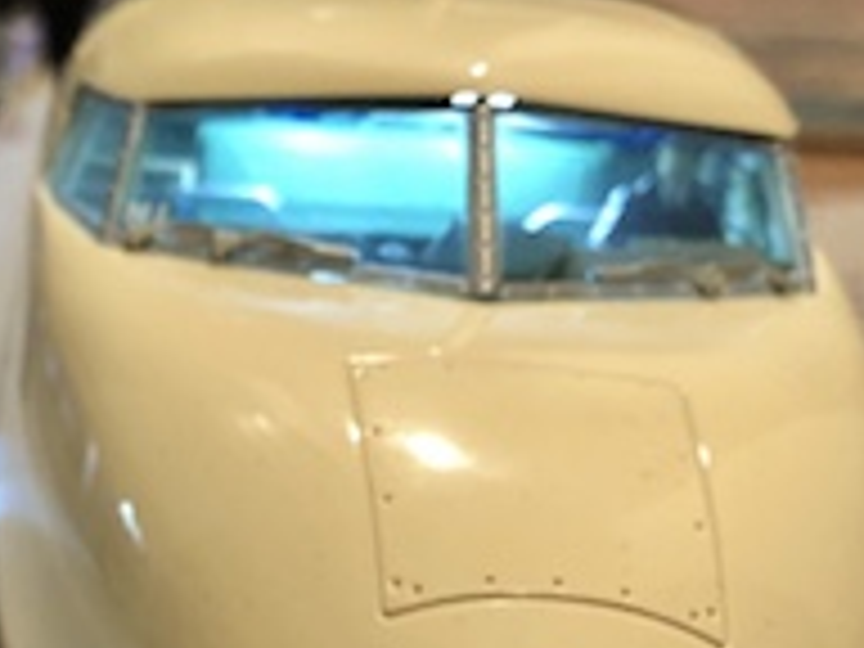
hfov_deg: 24.3
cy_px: 452
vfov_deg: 20.1
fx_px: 1822
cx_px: -162
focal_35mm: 73
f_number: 1.8
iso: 80
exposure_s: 1/8
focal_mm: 4
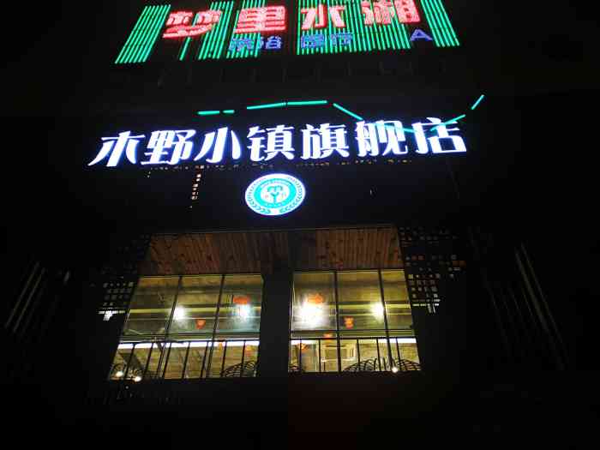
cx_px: 300
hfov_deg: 65.3
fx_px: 468
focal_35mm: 27
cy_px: 225
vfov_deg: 51.4
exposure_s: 1/50
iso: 320
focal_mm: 5.58
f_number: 1.8
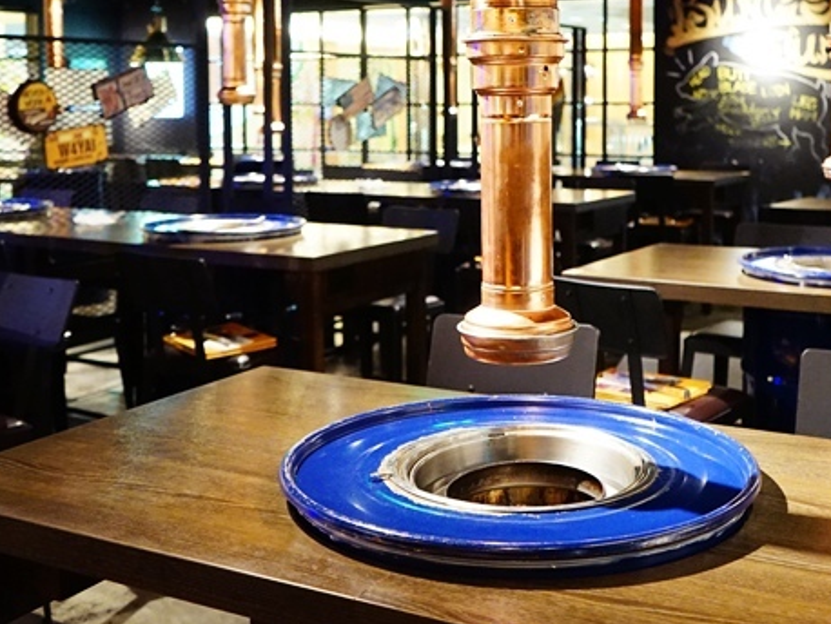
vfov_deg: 30.5
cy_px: 171
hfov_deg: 40.3
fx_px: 1129
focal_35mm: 47
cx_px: 477
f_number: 3.5
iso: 6400
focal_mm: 28
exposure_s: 1/60
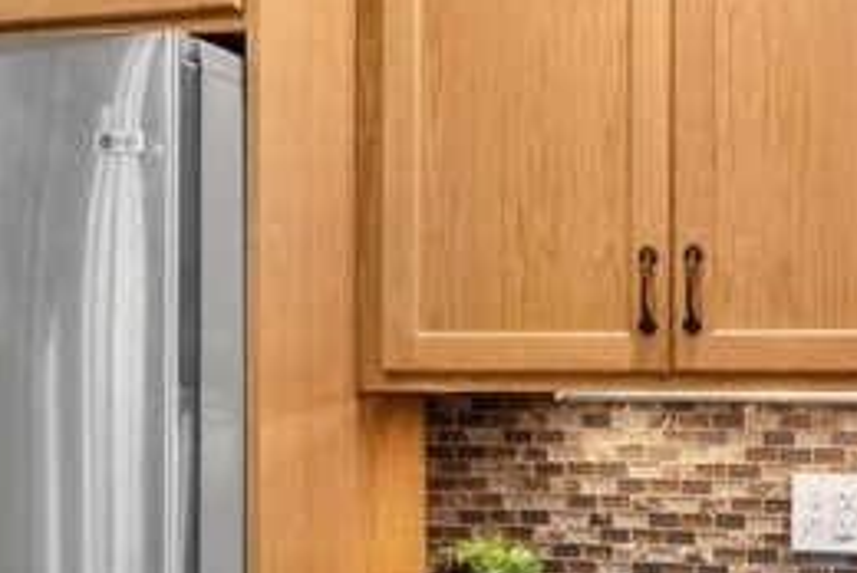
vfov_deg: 15.9
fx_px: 2050
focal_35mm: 86
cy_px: 390
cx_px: 458
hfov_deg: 23.6
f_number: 9
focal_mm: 16
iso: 640
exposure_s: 1/4
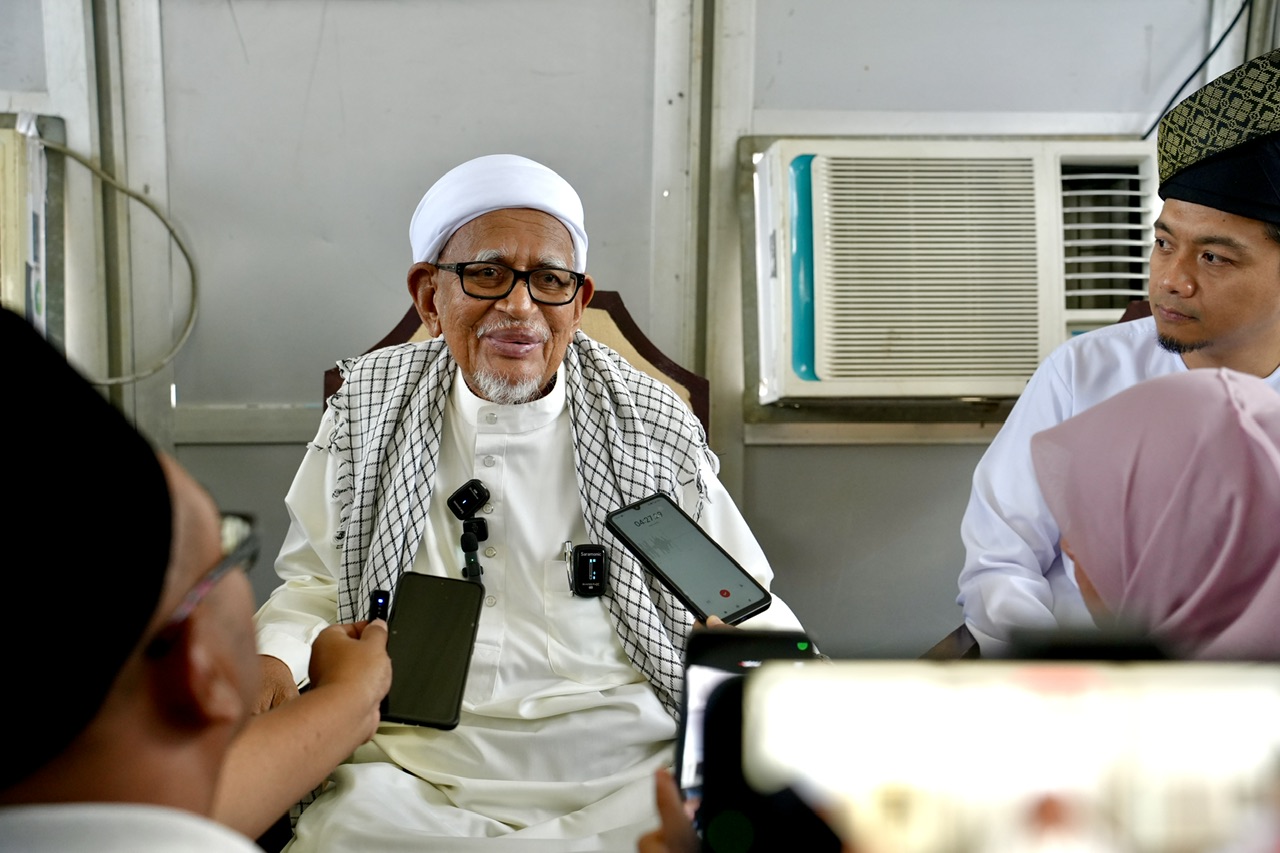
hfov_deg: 40.3
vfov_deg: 27.5
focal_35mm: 49
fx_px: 1742
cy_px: 426
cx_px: 640
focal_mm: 49
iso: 1600
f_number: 4
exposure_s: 1/160
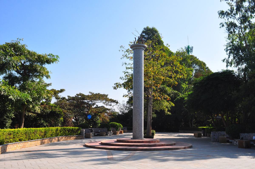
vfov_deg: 36.8
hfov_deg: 53.2
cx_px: 128
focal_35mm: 36
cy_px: 84
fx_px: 255
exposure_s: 1/1000
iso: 500
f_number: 9
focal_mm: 24
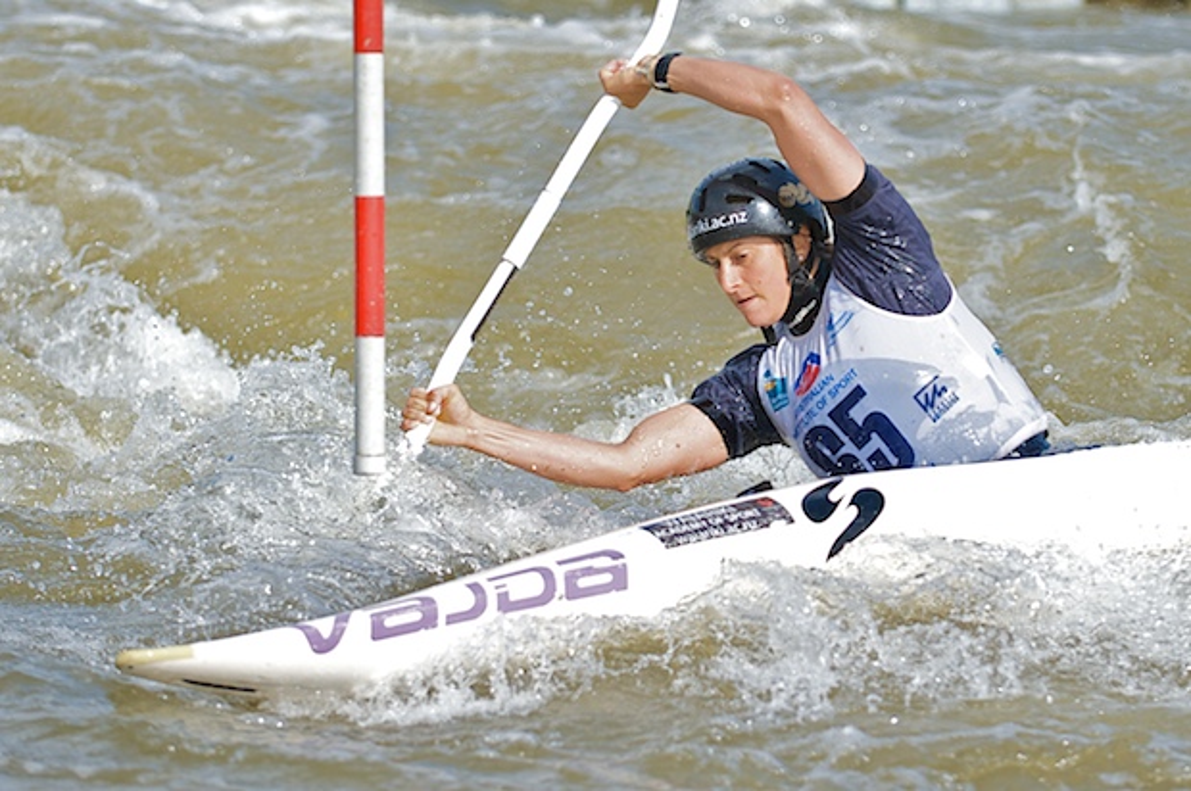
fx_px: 4131
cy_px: 396
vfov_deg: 10.9
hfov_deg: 16.4
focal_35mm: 125
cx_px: 596
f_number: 2.8
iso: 400
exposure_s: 1/8000
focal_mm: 125
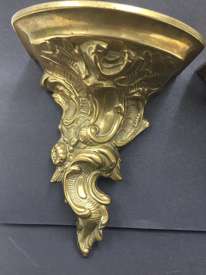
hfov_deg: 48.2
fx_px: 230
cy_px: 138
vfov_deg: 61.7
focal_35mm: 29
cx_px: 103
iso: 160
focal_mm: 4.15
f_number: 2.2
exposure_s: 1/33
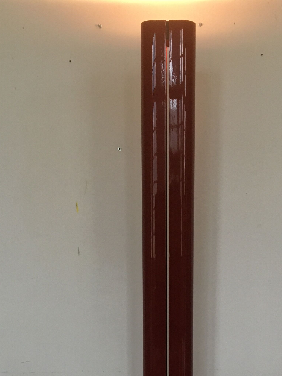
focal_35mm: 57
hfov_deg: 25.6
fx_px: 619
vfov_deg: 32.3
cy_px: 329
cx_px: 158
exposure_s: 1/33
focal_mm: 4.15
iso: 125
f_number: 2.2
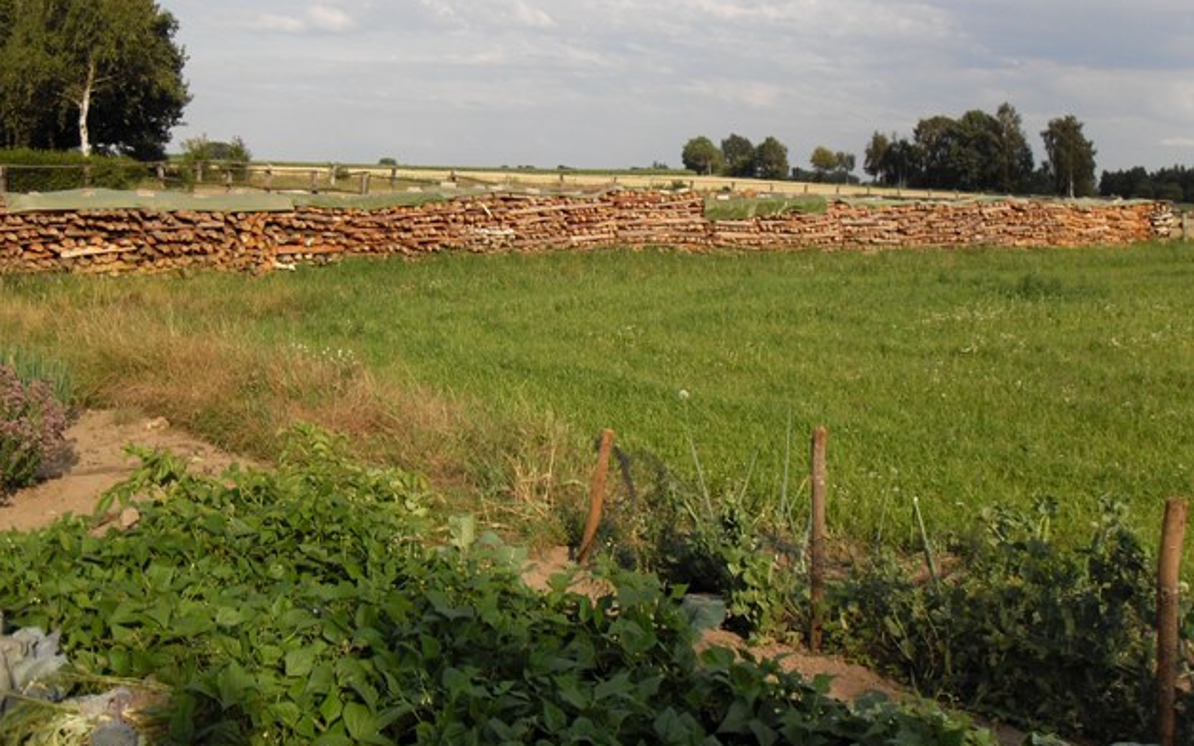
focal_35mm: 40
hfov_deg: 49.3
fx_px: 1301
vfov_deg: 31.9
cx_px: 605
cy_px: 318
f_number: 8.9
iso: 80
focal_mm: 6.3
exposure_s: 1/90
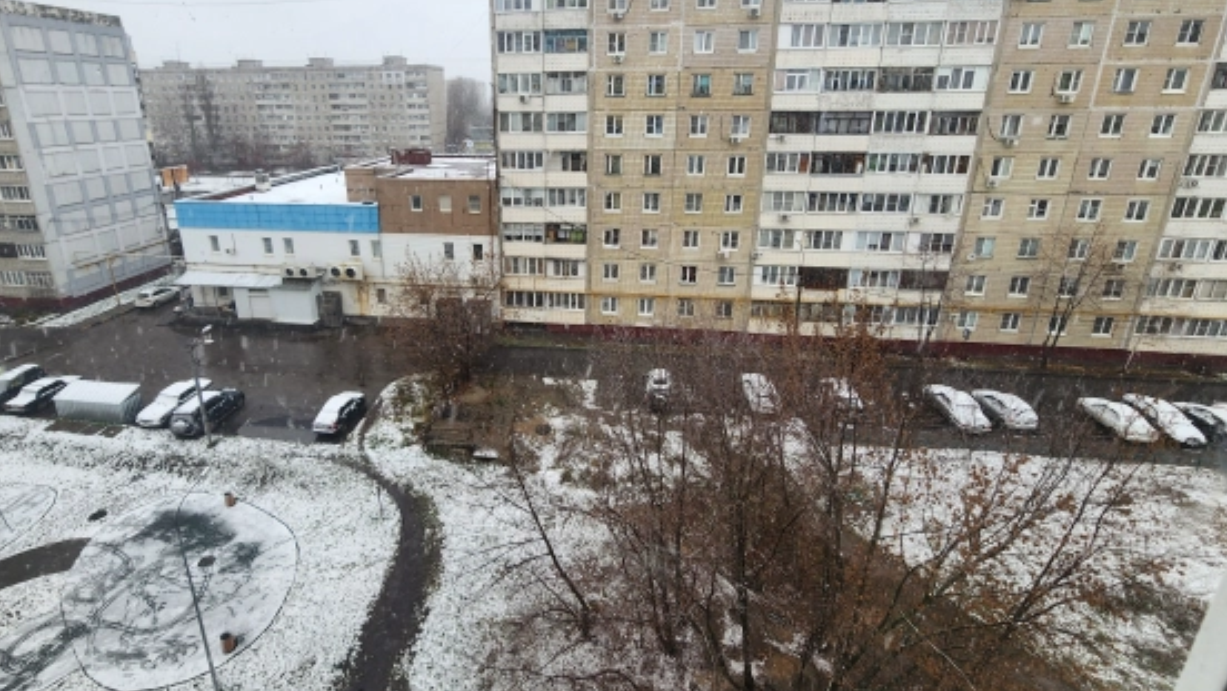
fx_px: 521
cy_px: 267
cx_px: 551
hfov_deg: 99.0
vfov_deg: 66.3
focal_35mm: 16
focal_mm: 2.2
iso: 64
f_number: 2.2
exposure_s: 1/120
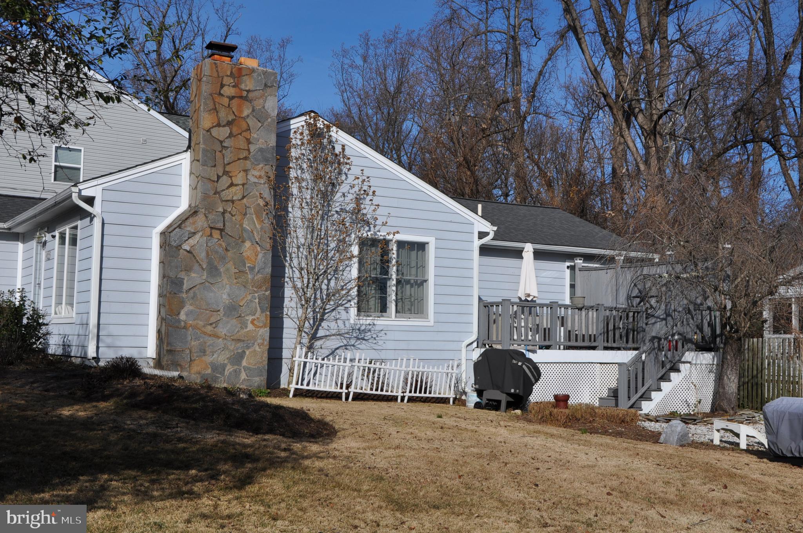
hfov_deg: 46.5
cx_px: 402
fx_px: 936
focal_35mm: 42
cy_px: 266
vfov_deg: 31.8
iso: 200
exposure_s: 1/400
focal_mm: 28
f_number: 10
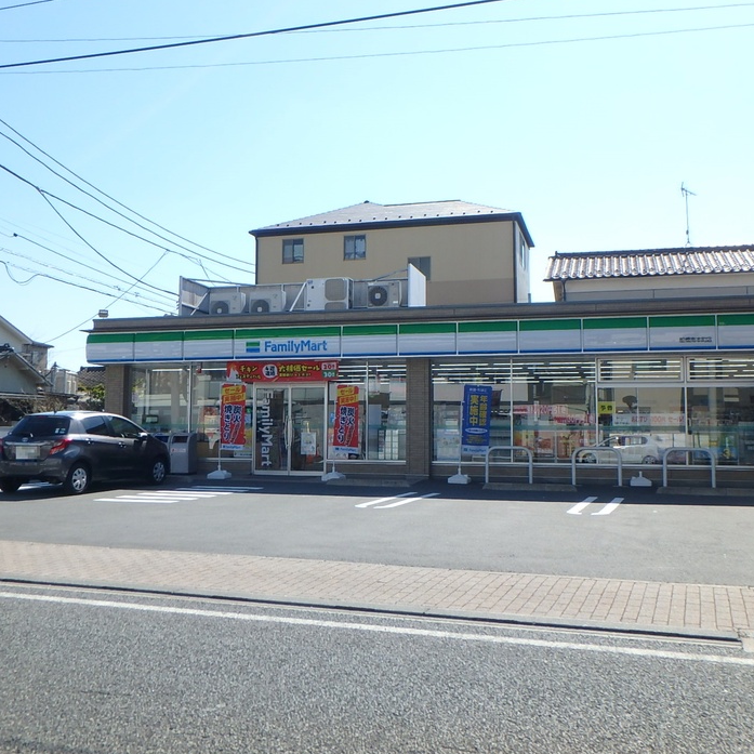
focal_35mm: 35
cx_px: 374
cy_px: 375
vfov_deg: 47.2
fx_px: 863
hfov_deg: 47.2
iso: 125
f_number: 4.6
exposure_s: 1/640
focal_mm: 5.2
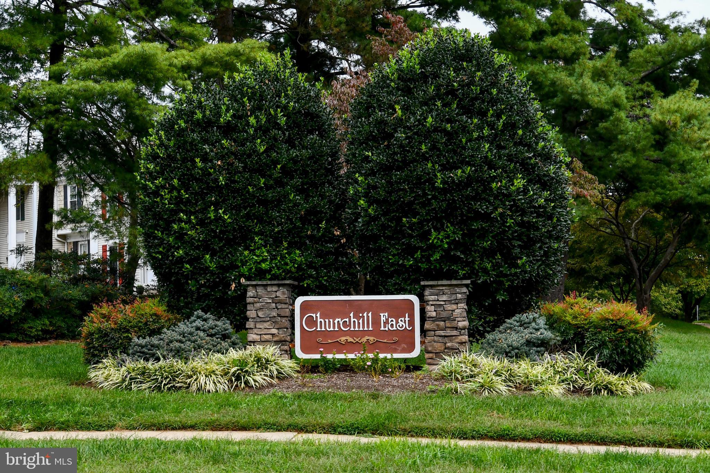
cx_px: 355
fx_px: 710
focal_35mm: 36
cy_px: 236
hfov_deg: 53.1
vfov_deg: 36.8
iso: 200
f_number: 7.1
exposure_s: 1/250
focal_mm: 24
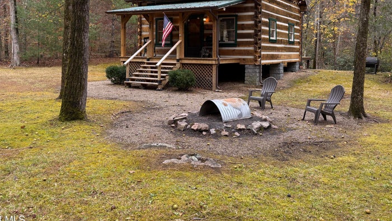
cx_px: 221
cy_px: 56
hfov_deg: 60.8
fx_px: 333
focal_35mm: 32
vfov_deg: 35.9
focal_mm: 6.76
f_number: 1.78
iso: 100
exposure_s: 1/230
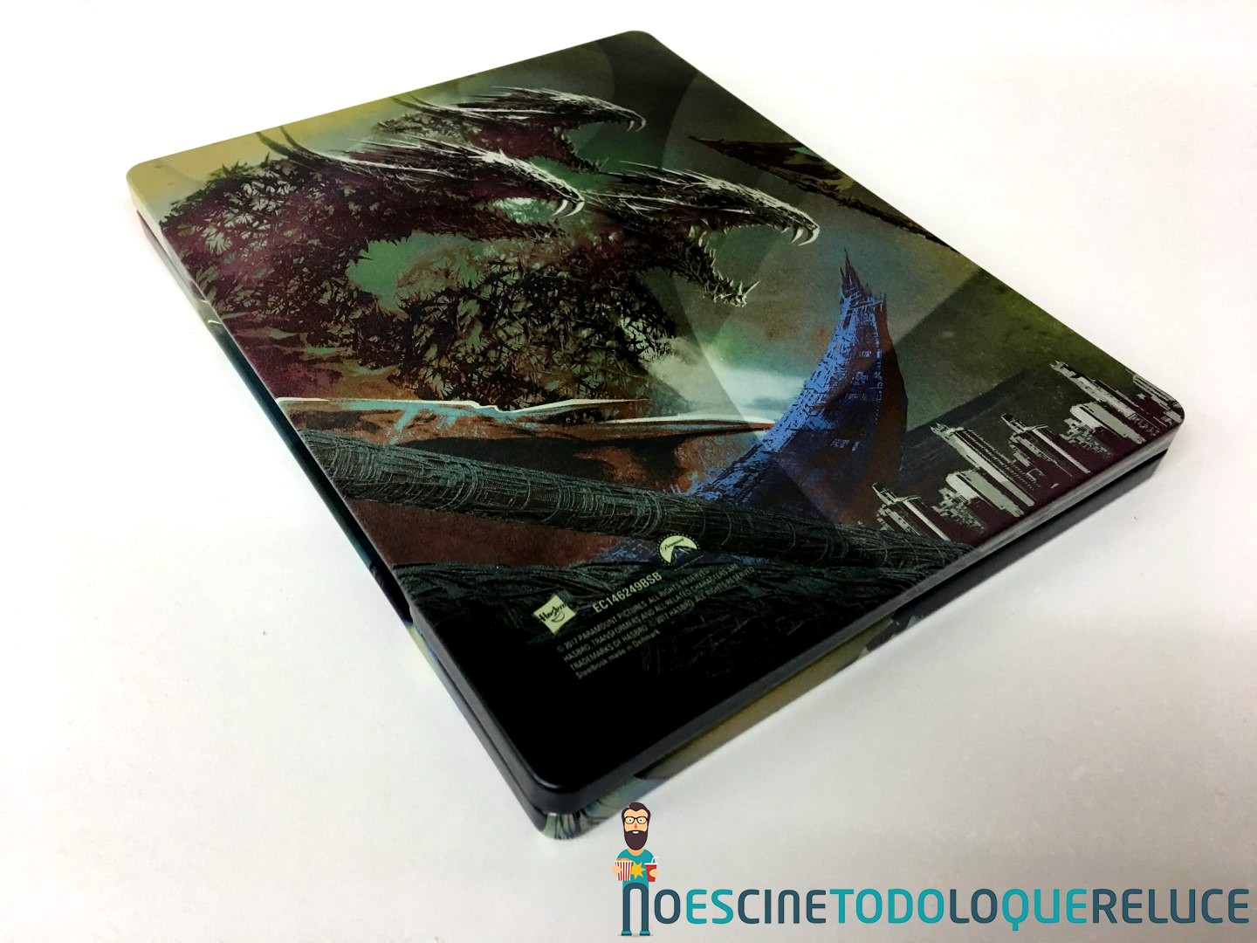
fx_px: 1053
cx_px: 628
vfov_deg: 48.2
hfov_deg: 61.7
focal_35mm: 29
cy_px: 472
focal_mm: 4.15
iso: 64
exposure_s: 1/17
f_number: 2.2
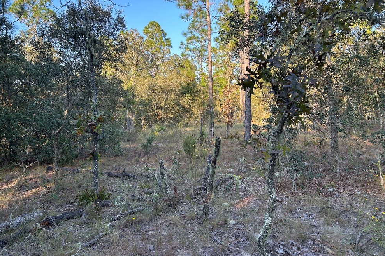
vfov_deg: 46.4
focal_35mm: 28
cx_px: 191
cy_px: 121
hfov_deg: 65.5
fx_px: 299
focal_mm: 5.7
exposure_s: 1/367
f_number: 1.5
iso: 50
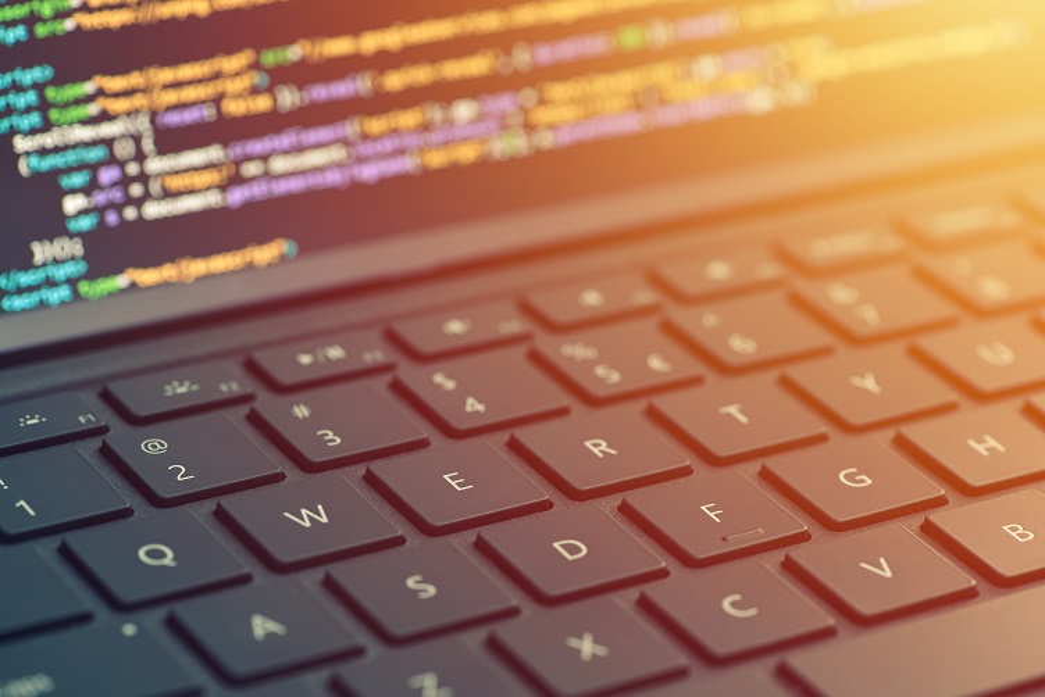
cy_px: 348
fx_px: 3049
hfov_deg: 19.4
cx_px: 522
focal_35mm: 105
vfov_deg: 13.1
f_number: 8
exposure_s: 1
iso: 100
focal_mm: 105
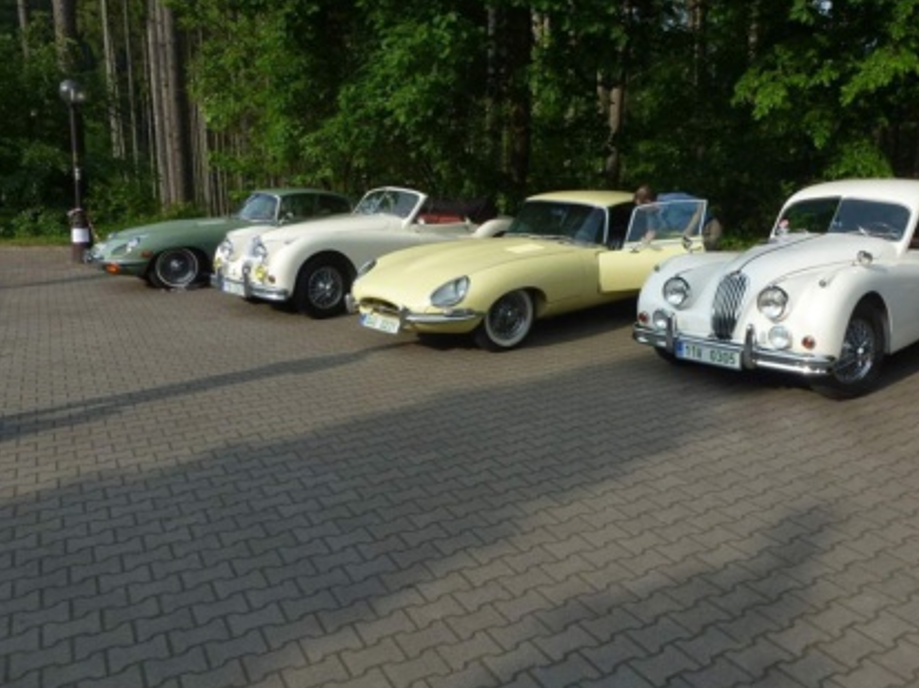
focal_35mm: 29
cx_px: 513
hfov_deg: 61.5
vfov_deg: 48.1
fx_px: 769
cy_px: 301
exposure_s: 1/640
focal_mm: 4.3
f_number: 4
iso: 100
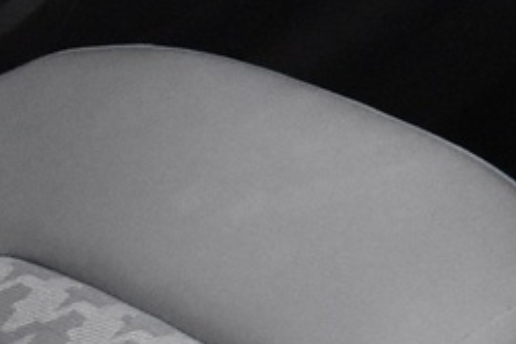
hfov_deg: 10.1
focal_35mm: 175
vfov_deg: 7.8
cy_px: -39
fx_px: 2510
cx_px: 1282
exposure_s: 1/25
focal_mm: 18
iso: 3200
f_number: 3.5
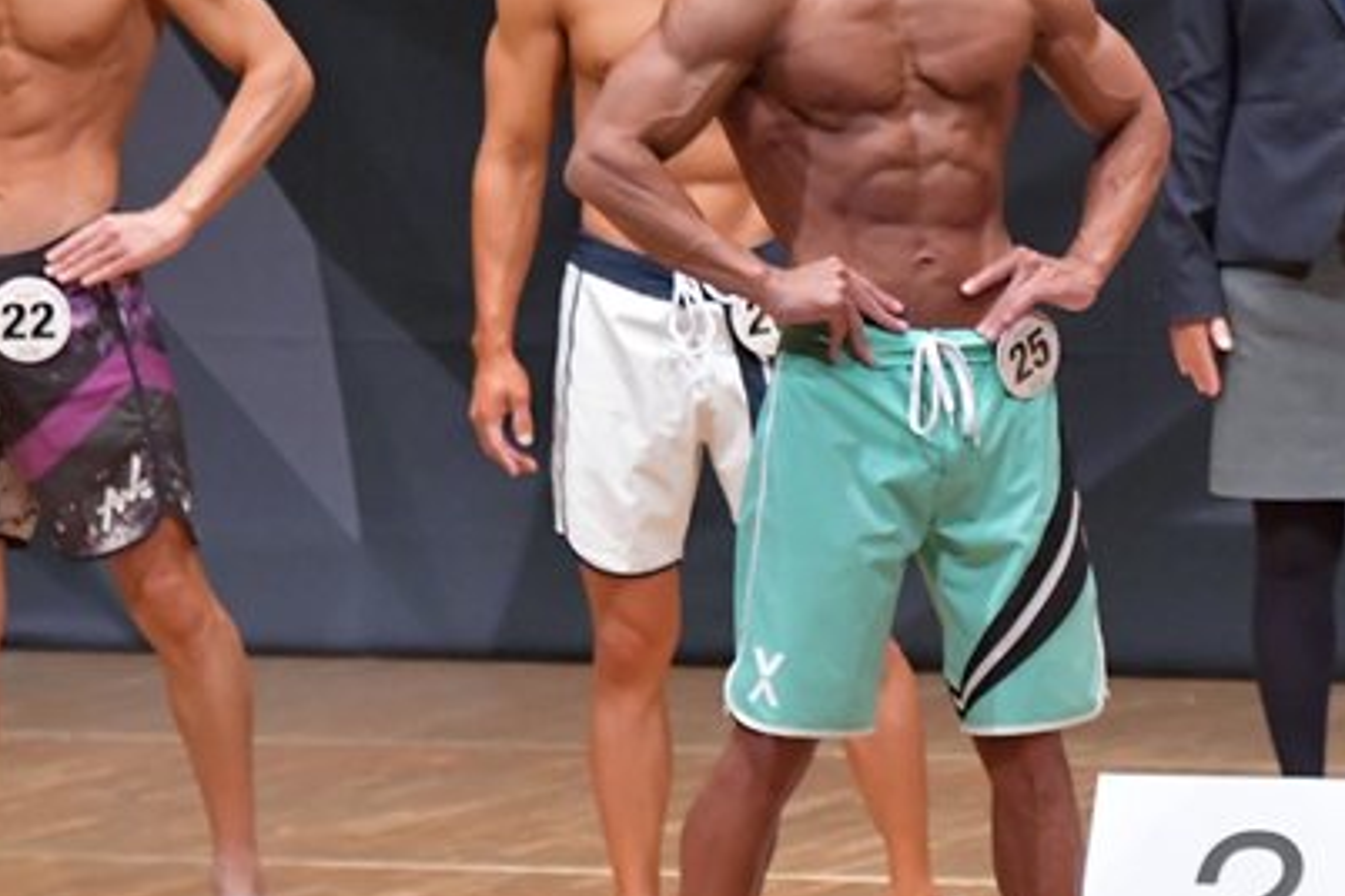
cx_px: 1206
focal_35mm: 549
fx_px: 20510
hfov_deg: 3.8
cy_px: 418
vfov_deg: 2.5
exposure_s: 1/400
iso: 8000
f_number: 5.6
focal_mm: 190
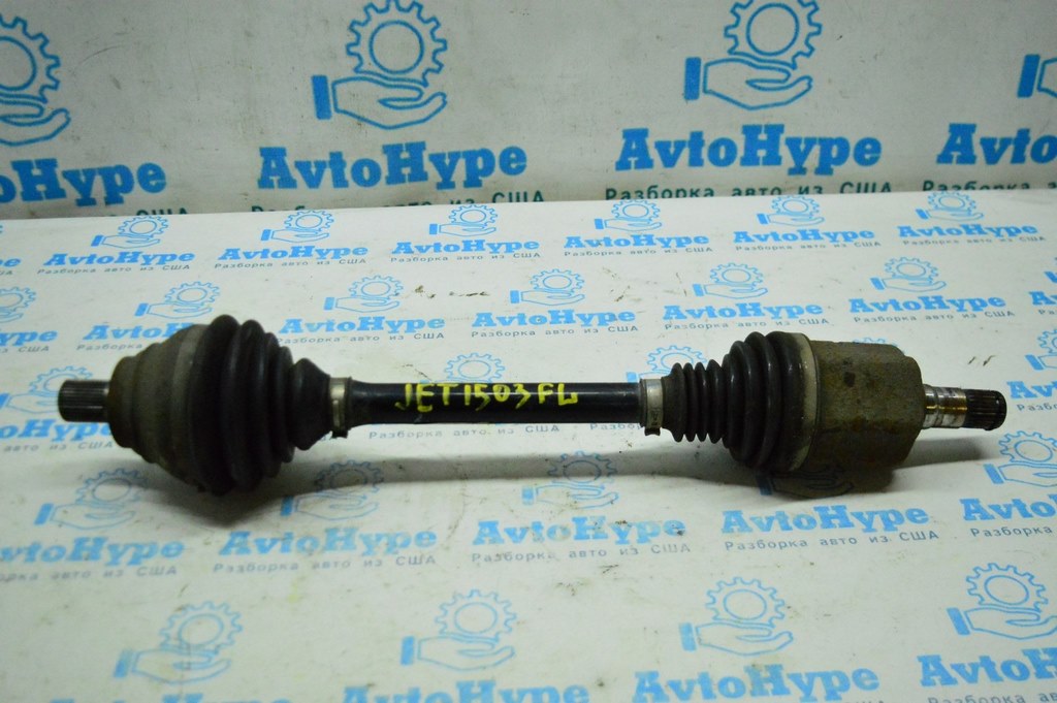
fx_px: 1144
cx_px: 528
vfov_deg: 34.2
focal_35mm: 39
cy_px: 352
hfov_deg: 49.6
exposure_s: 1/1000
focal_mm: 26
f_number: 4
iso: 6400
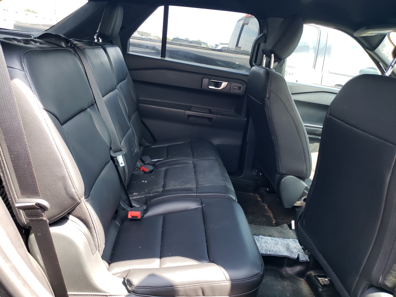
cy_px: 148
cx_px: 198
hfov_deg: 67.3
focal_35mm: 26
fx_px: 297
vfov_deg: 53.1
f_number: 1.5
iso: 57
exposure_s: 1/100
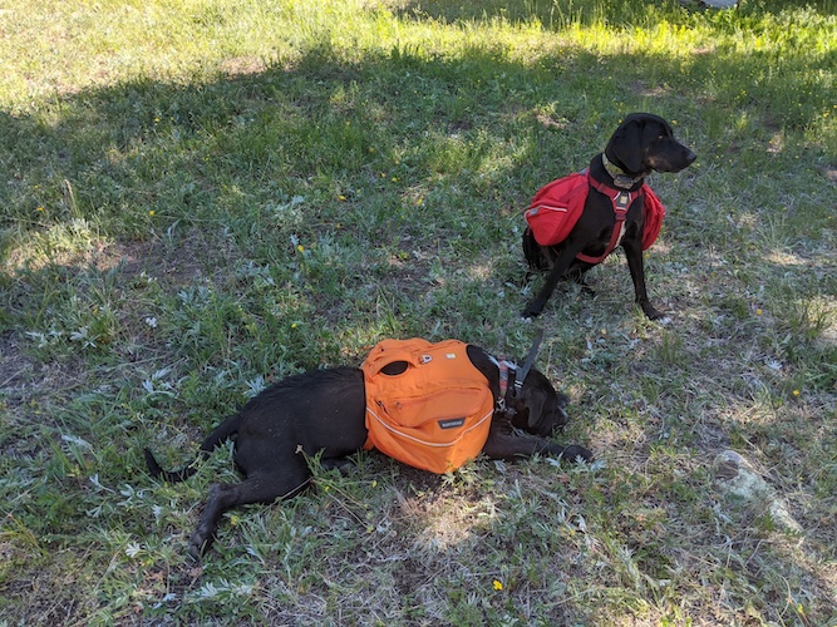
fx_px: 653
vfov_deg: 51.3
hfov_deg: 65.3
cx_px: 418
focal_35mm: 27
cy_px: 314
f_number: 1.8
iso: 59
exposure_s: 1/668
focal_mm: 4.44
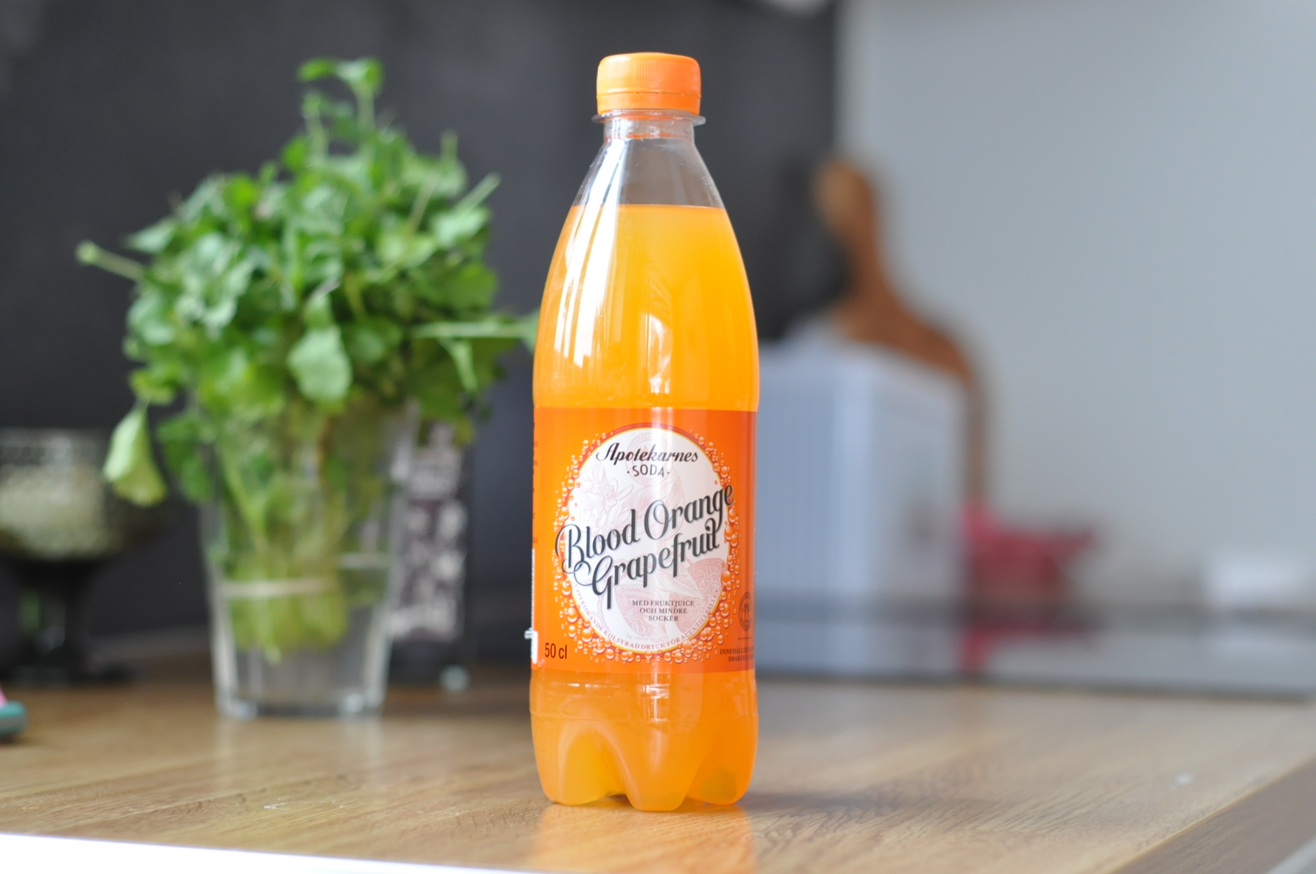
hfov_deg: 27.0
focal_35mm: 75
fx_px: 2738
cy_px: 437
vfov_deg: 18.1
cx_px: 658
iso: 800
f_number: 3.2
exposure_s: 1/40
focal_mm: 50
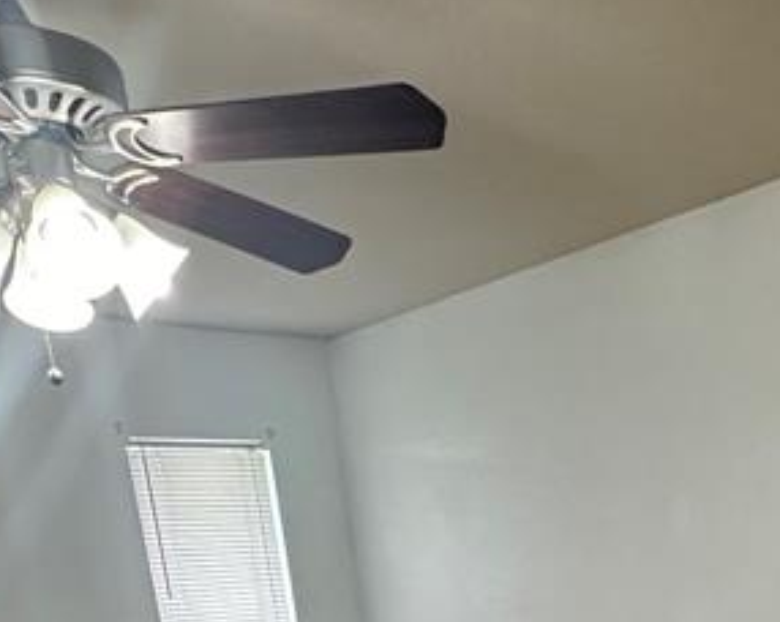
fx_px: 1130
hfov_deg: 37.3
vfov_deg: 22.6
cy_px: 1026
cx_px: 575
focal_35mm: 49
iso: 200
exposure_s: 1/120
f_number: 2.2
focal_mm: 2.22
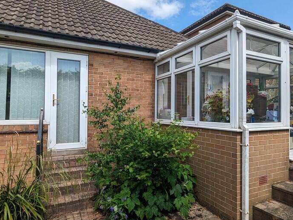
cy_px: 110
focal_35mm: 24
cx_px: 163
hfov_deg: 71.4
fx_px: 203
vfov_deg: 56.8
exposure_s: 1/1637
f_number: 2.2
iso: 48
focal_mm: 2.35
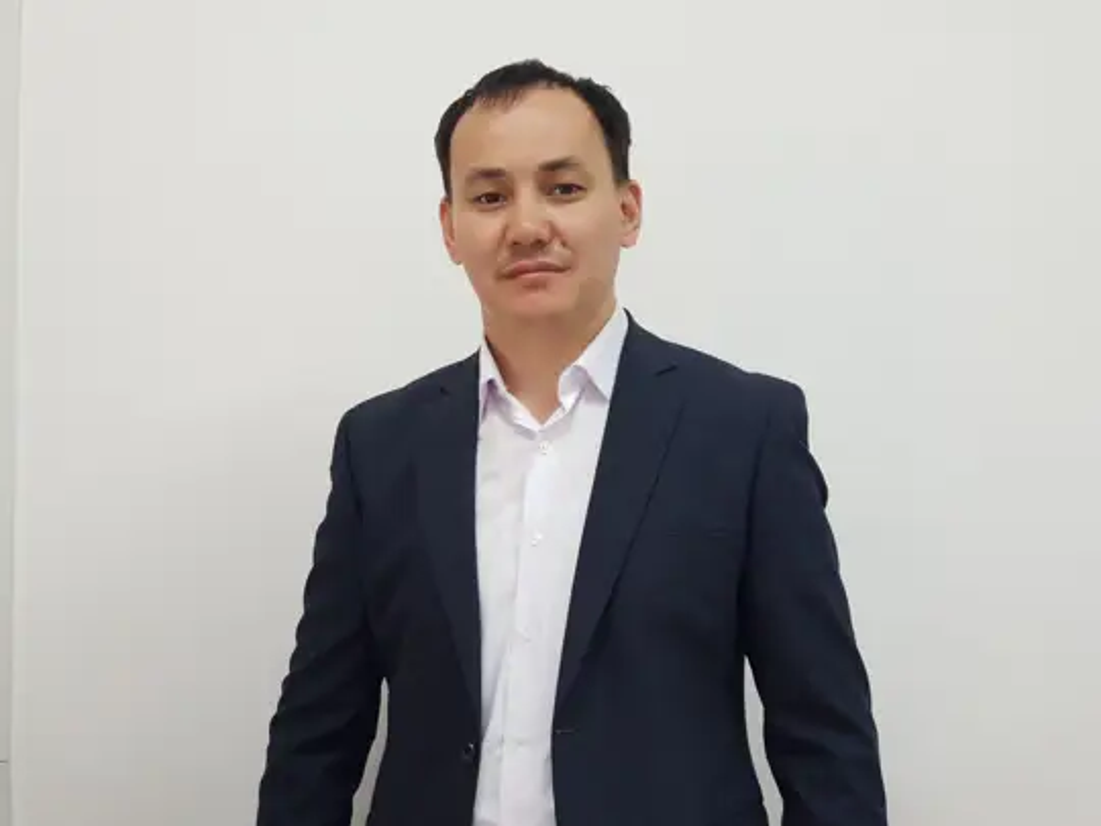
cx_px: 550
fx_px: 1654
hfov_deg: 36.8
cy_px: 413
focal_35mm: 52
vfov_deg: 28.0
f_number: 2.4
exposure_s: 1/33
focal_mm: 6
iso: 100
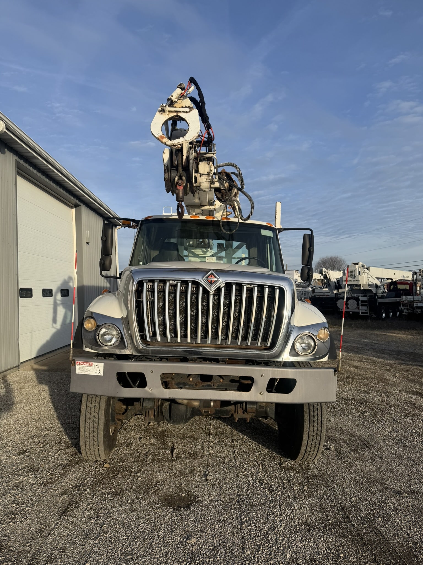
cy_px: 282
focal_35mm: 24
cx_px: 212
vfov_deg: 71.6
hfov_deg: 56.8
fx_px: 391
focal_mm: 6.76
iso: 80
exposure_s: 1/3247
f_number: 1.78
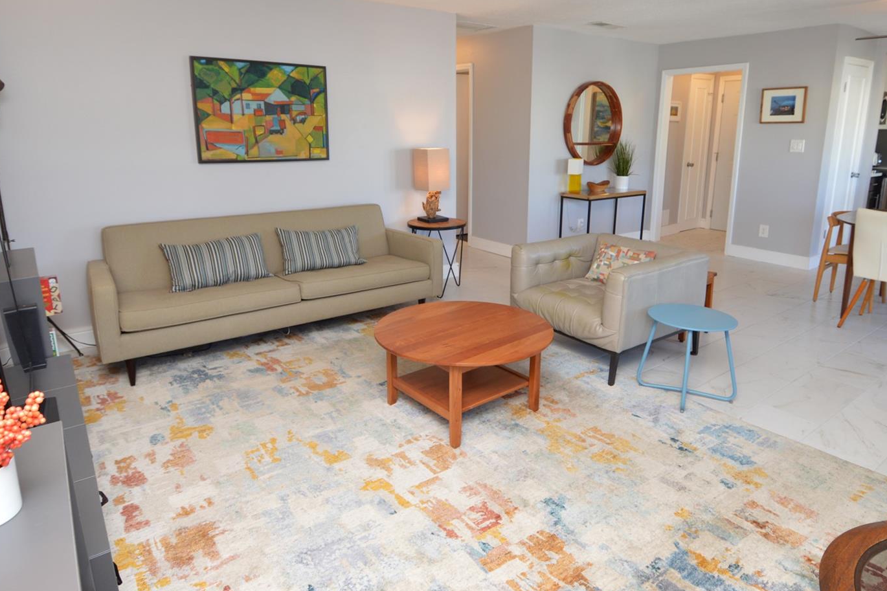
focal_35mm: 21
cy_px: 255
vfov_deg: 59.3
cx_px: 447
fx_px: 517
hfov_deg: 81.2
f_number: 4
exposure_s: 1/60
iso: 400
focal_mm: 12
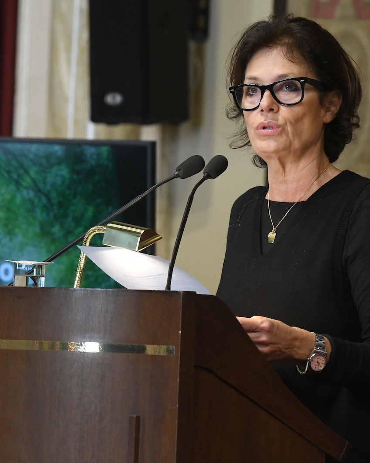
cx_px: 112
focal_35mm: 402
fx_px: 5503
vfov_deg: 4.8
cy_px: 232
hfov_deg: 3.9
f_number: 5.6
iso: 4000
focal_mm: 190
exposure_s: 1/160
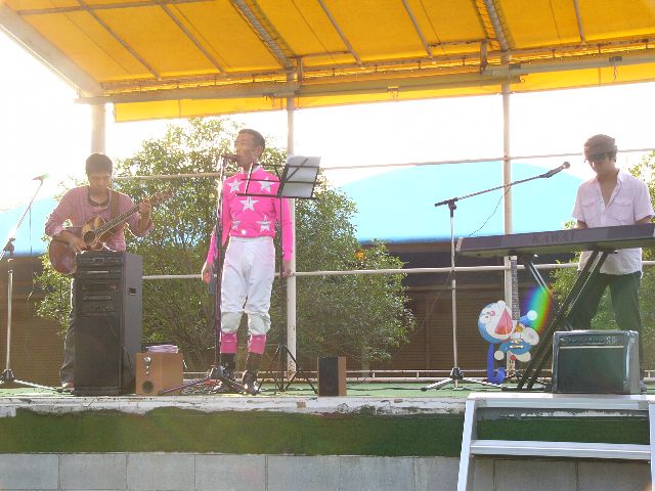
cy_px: 246
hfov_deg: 29.8
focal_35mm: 65
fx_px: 1230
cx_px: 328
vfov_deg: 22.6
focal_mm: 10.8
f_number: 3.7
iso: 50
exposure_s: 1/50
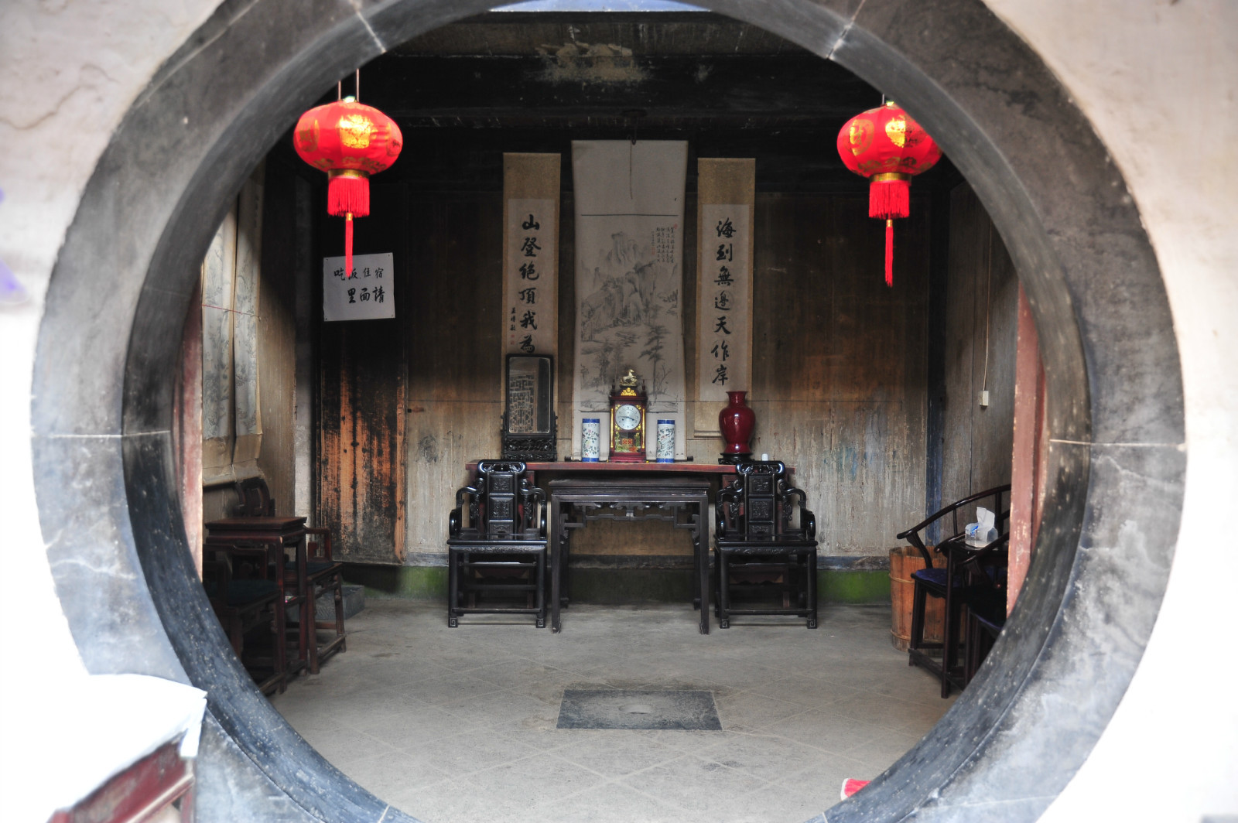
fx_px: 1168
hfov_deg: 55.8
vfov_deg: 38.8
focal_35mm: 34
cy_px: 412
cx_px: 619
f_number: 4
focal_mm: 34
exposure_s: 1/30
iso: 640
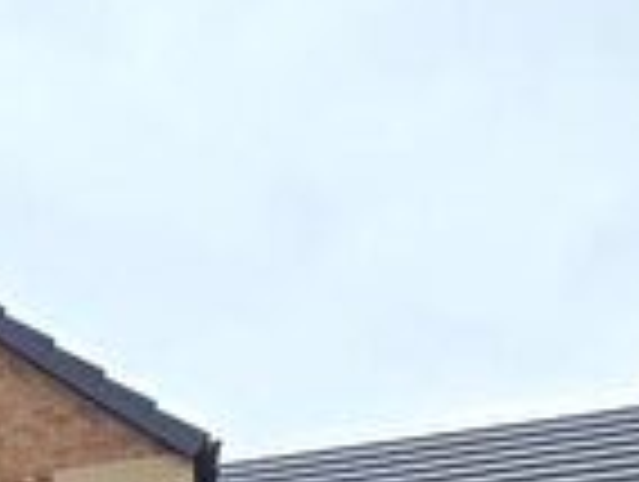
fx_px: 1183
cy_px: 1052
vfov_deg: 15.9
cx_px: -171
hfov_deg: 26.2
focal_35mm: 64
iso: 50
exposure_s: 1/289
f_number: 2.2
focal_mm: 2.2
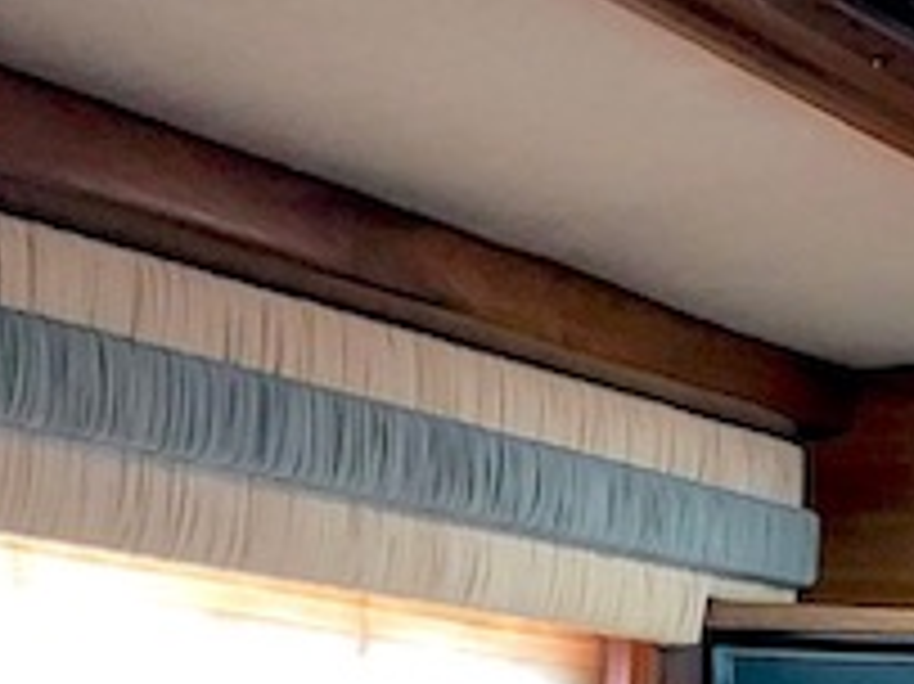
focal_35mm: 138
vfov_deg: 10.4
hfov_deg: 13.9
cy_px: 963
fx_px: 3642
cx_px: 1112
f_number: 1.8
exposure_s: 1/9
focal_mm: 3.99
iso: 100
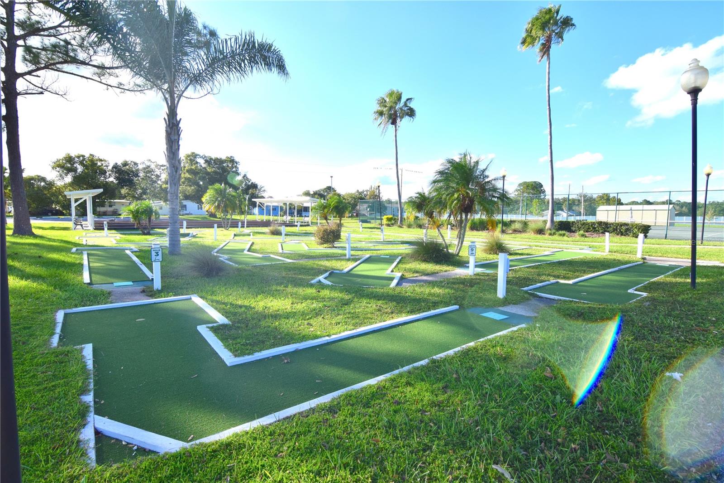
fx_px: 332
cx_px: 362
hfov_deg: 95.0
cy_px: 242
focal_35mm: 16
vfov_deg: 72.0
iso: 400
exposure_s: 1/400
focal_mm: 11
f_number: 11
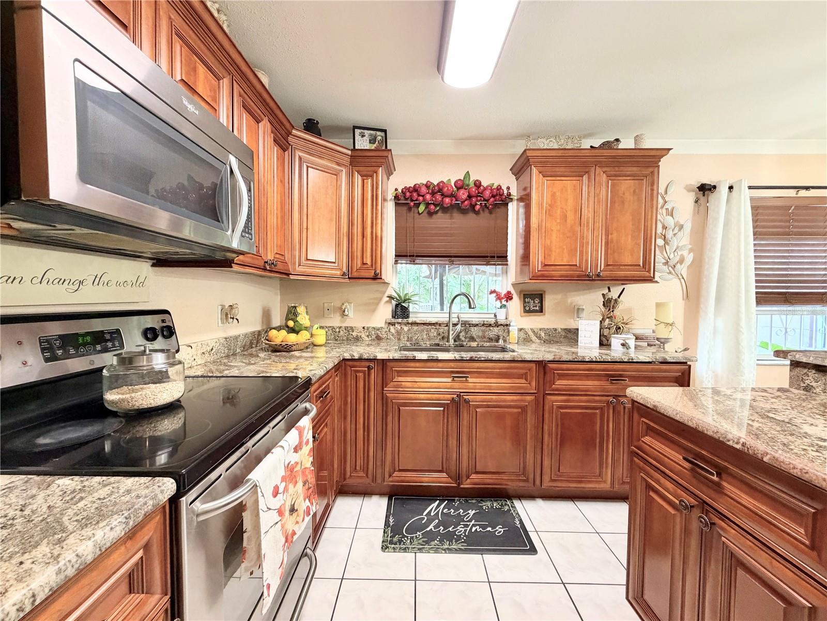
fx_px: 334
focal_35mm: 14
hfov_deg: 102.1
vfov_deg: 85.7
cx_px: 414
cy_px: 310
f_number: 2.2
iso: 500
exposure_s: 1/60
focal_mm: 2.22
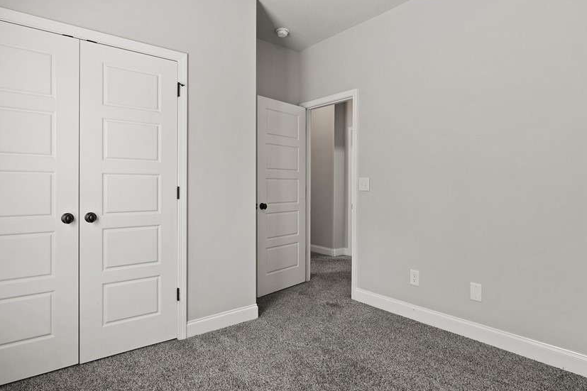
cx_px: 305
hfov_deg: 79.4
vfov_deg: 57.9
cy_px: 186
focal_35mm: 22
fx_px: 353
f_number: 9
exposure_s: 1/8
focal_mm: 16.5
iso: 320
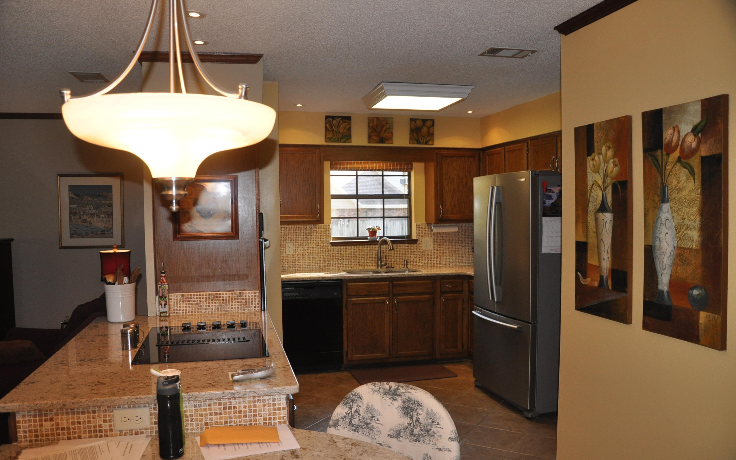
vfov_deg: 44.5
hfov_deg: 66.5
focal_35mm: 28
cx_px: 363
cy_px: 237
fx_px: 562
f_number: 3.5
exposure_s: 1/60
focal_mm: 18
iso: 800
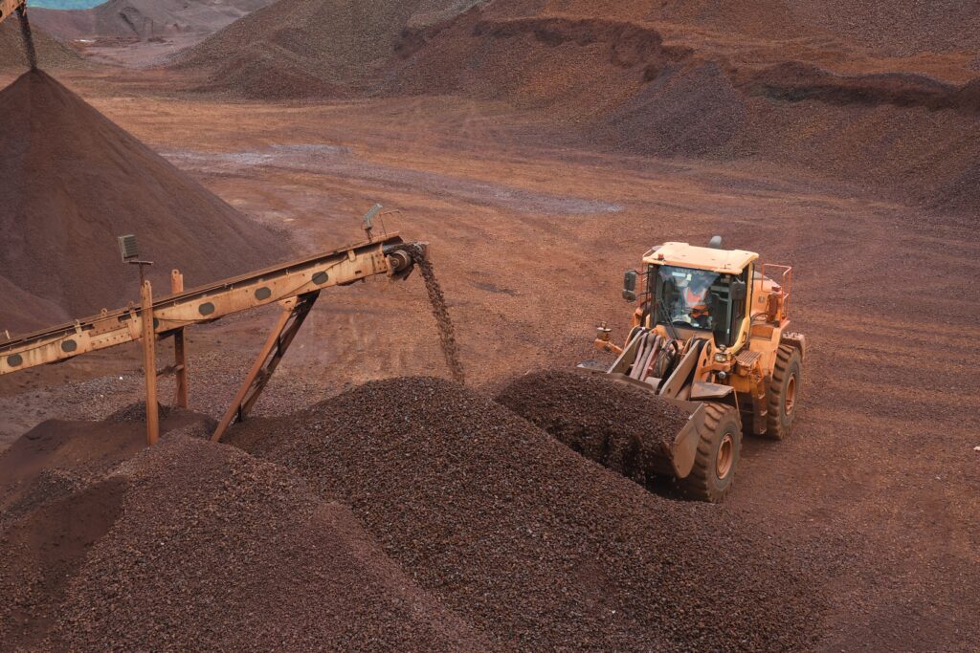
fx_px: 1960
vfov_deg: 18.9
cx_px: 490
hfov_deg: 28.1
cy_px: 326
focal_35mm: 72
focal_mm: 48
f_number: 6.3
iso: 100
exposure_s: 1/160
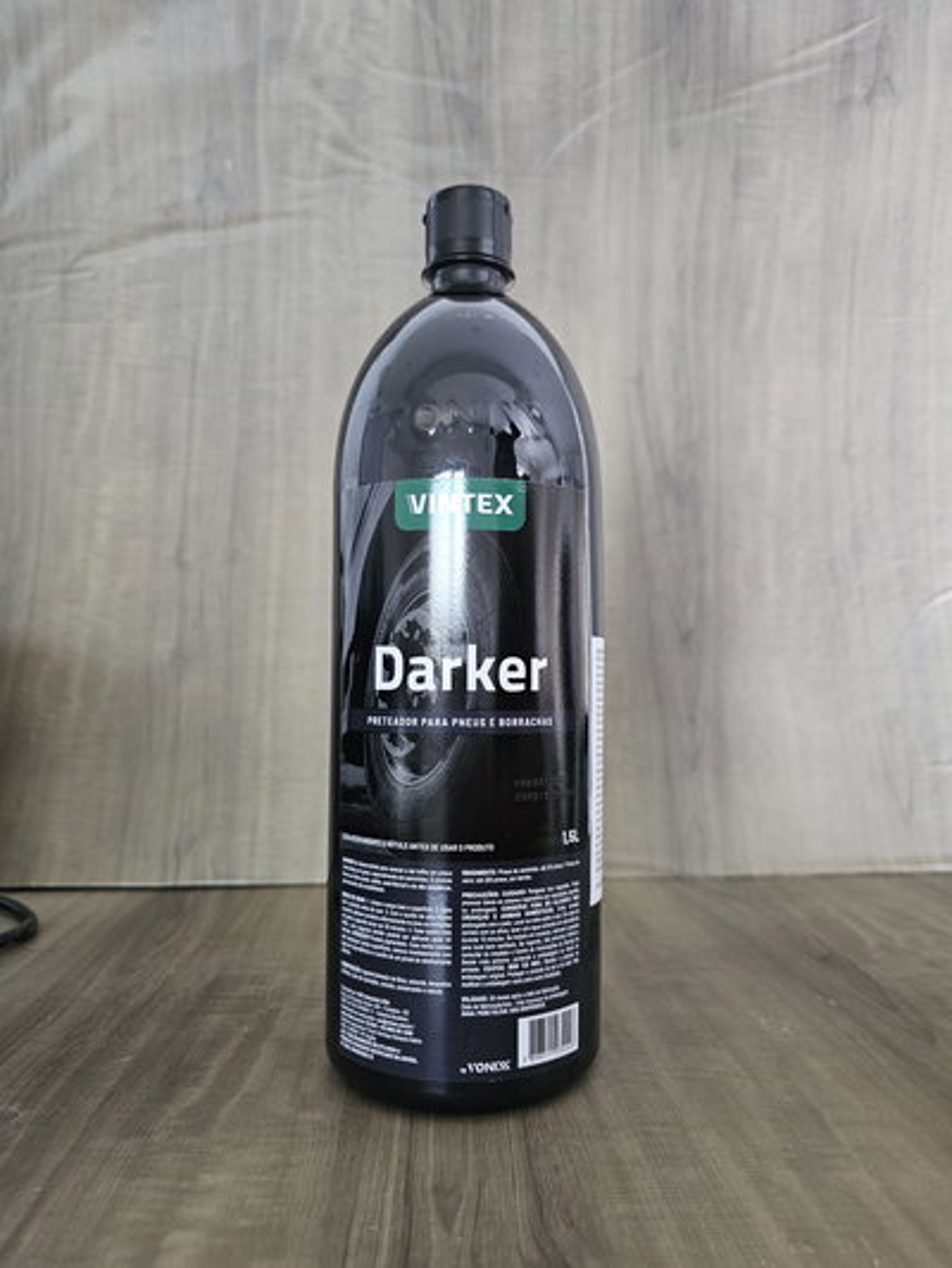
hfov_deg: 58.9
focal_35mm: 23
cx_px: 476
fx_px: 843
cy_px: 634
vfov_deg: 73.9
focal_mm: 6.3
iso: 500
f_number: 1.7
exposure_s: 1/25
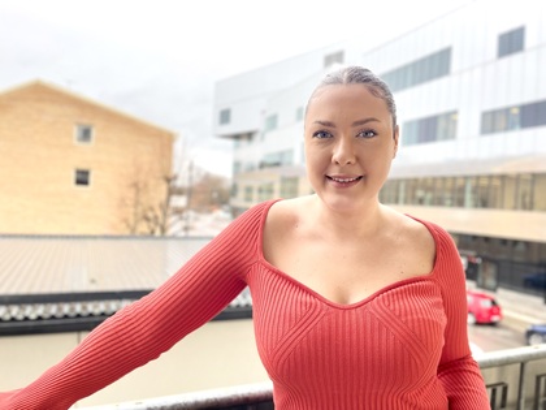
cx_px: 273
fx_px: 410
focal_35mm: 26
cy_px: 205
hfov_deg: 67.3
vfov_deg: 53.1
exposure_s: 1/148
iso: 32
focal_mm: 5.1
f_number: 1.6
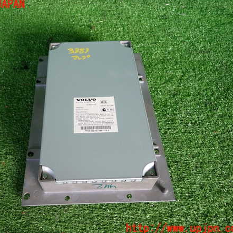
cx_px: 87
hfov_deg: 53.4
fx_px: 228
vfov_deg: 54.0
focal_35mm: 30
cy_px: 116
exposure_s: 1/125
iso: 200
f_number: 2
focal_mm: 4.5
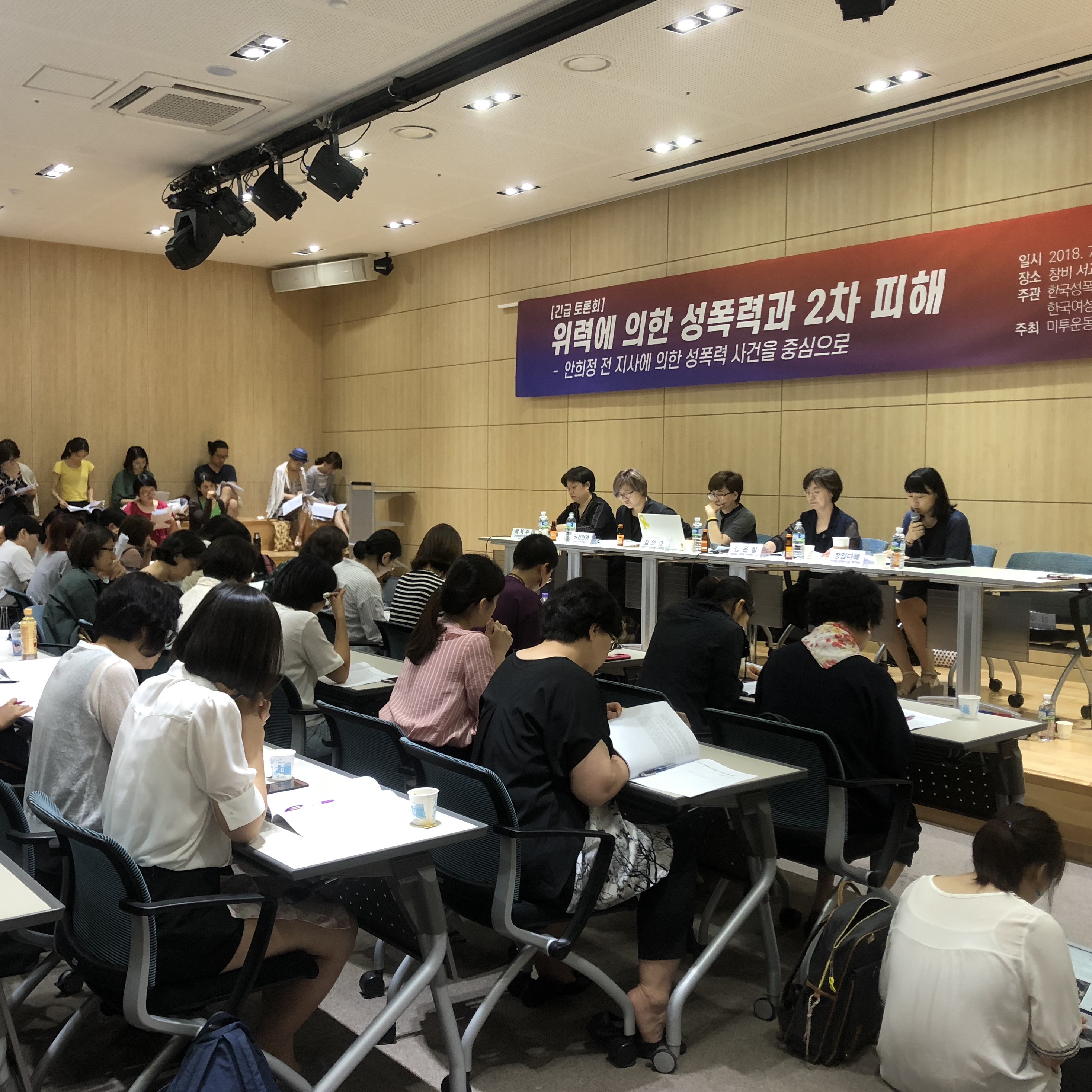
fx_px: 1213
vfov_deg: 48.5
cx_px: 497
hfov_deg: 48.4
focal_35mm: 34
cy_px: 548
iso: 50
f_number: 1.8
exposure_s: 1/15
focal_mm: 3.99
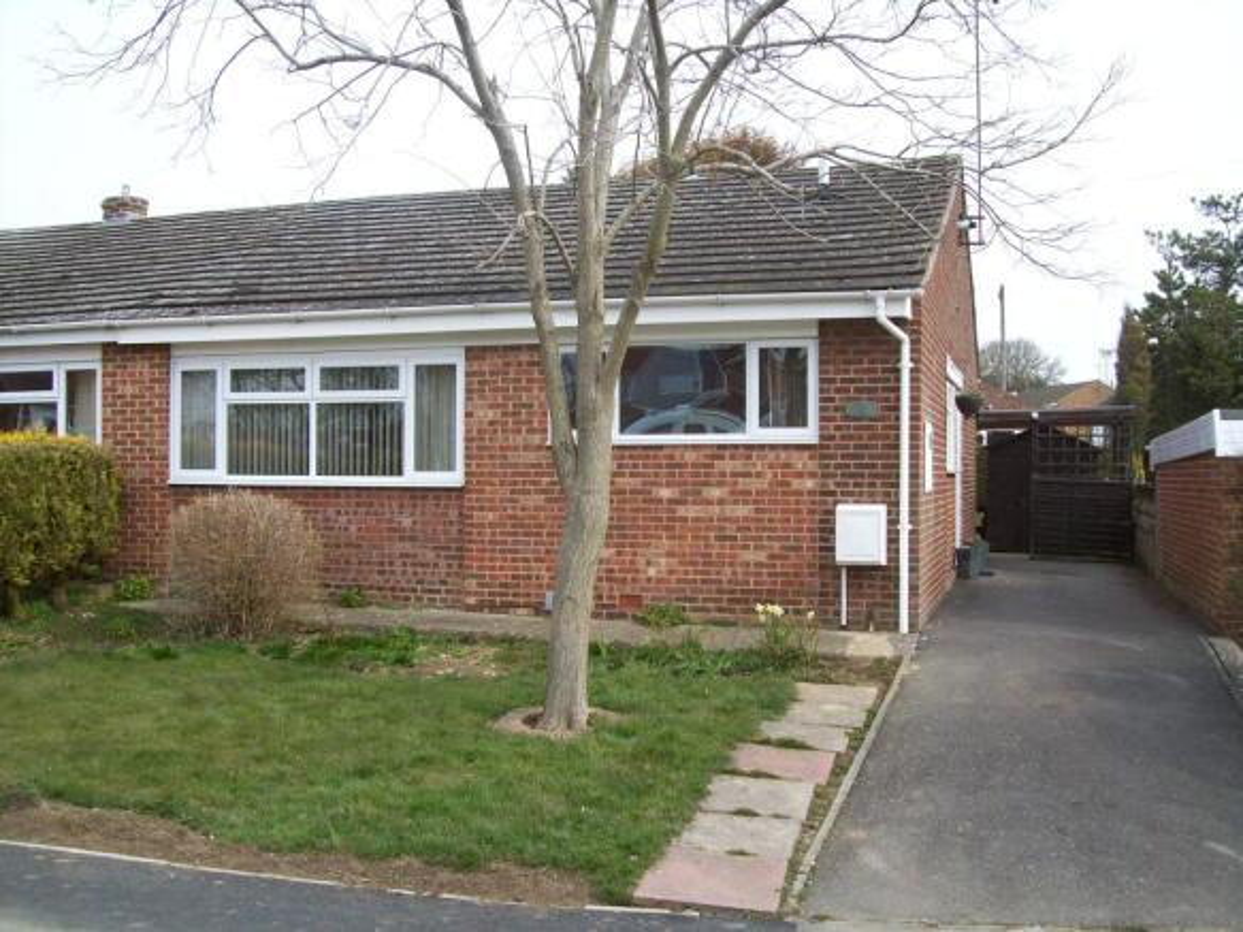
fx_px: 1292
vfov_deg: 39.6
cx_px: 622
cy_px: 466
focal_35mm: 36
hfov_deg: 51.4
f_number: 4.8
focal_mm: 6
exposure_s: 1/287
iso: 80
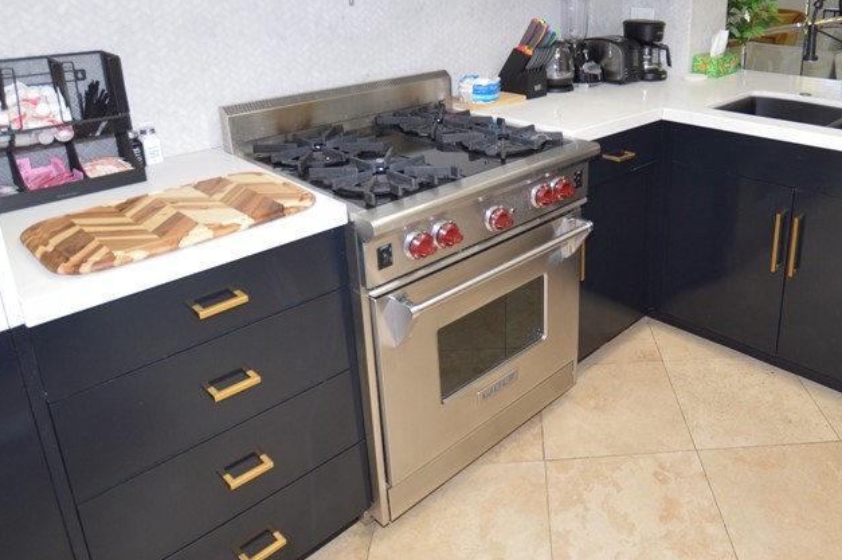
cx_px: 563
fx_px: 608
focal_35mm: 26
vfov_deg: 48.0
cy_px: 154
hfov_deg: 67.5
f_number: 4
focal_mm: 10
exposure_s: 1/60
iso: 400
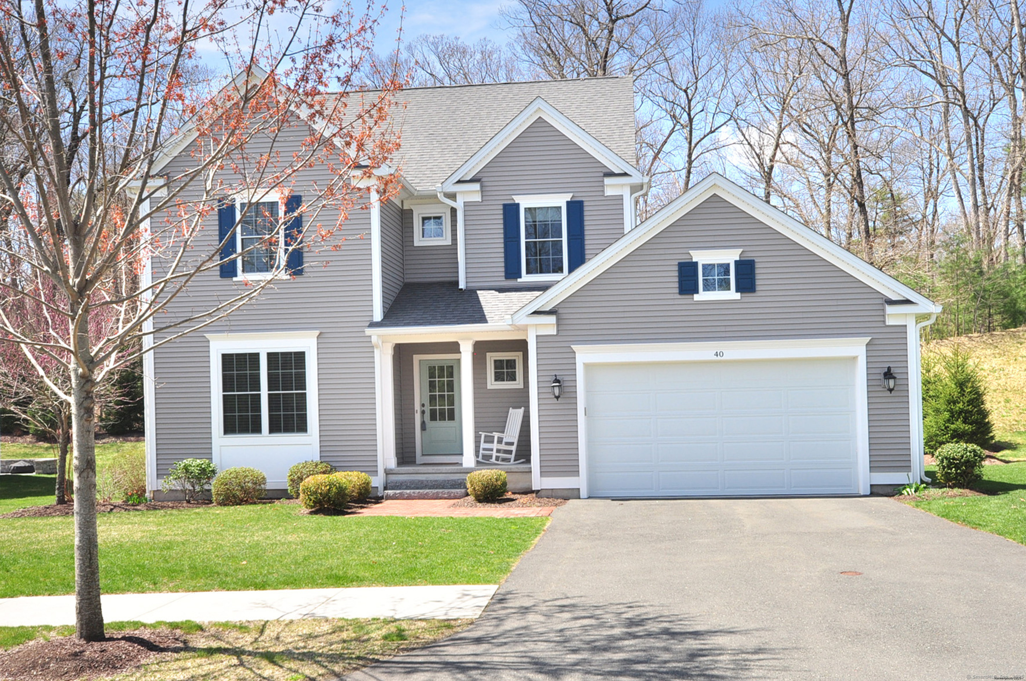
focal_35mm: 30
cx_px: 513
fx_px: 854
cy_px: 340
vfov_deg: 43.5
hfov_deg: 62.0
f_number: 9
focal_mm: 20
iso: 250
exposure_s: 1/250
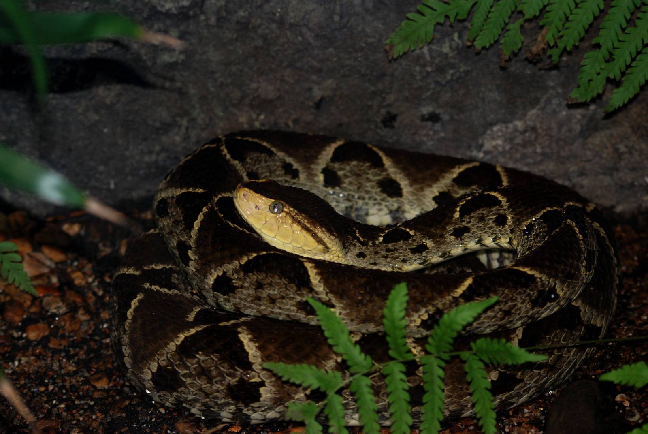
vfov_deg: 10.7
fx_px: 2325
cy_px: 217
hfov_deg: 15.9
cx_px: 324
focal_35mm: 129
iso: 400
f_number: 4
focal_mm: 86
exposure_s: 1/60
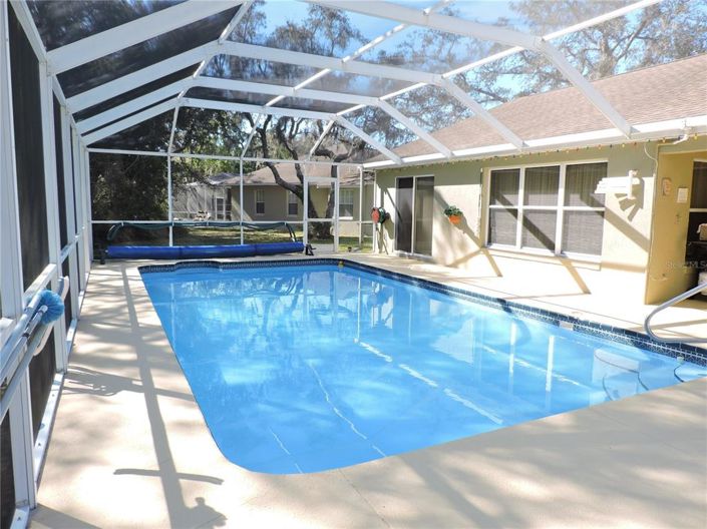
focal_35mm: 24
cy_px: 264
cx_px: 354
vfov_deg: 56.8
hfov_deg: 71.6
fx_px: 490
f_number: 3
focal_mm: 4.3
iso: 100
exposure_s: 1/200
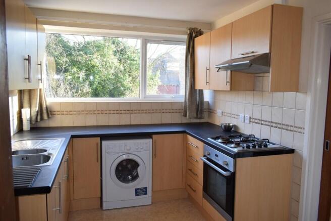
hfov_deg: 67.4
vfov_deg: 47.9
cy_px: 110
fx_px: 248
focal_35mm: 27
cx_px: 166
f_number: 5.6
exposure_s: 1/125
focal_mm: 18
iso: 800
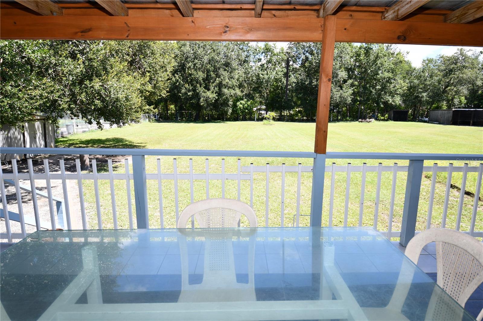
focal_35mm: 21
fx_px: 282
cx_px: 242
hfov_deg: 81.3
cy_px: 160
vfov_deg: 59.4
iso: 90
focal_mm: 14
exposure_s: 1/250
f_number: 4
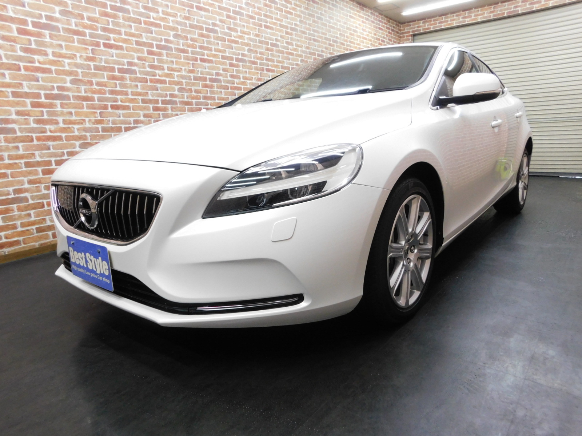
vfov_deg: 58.9
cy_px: 218
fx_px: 387
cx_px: 291
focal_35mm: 23
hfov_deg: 73.9
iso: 360
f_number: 3
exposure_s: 1/30
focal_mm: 4
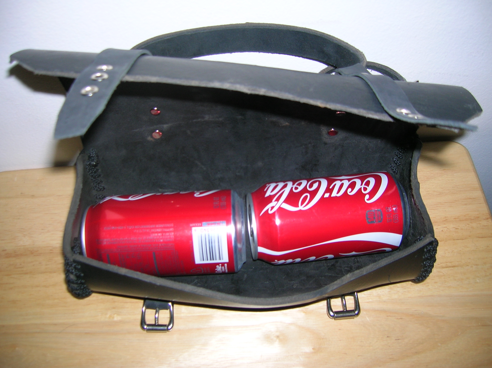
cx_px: 246
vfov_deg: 41.7
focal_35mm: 34
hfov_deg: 54.0
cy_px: 184
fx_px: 483
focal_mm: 5.7
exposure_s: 1/60.1
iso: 50
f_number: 2.9
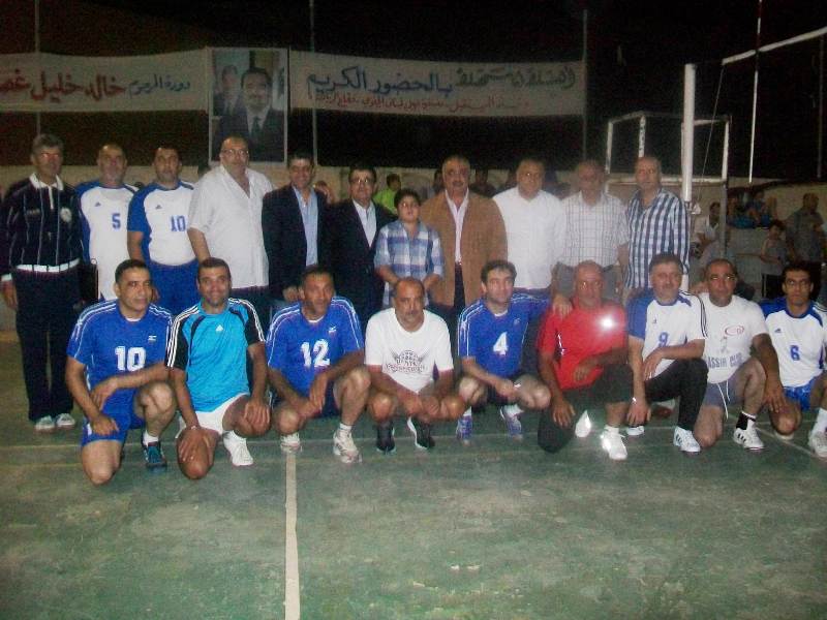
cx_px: 414
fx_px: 812
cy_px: 310
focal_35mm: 34
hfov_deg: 54.0
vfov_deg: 41.8
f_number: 2.7
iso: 400
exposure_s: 1/60
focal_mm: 6.1
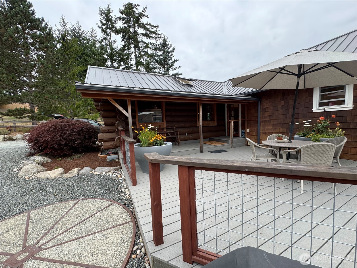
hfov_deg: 102.1
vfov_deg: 85.7
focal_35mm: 14
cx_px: 178
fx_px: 144
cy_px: 134
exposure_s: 1/108
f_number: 2.2
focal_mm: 2.22
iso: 40
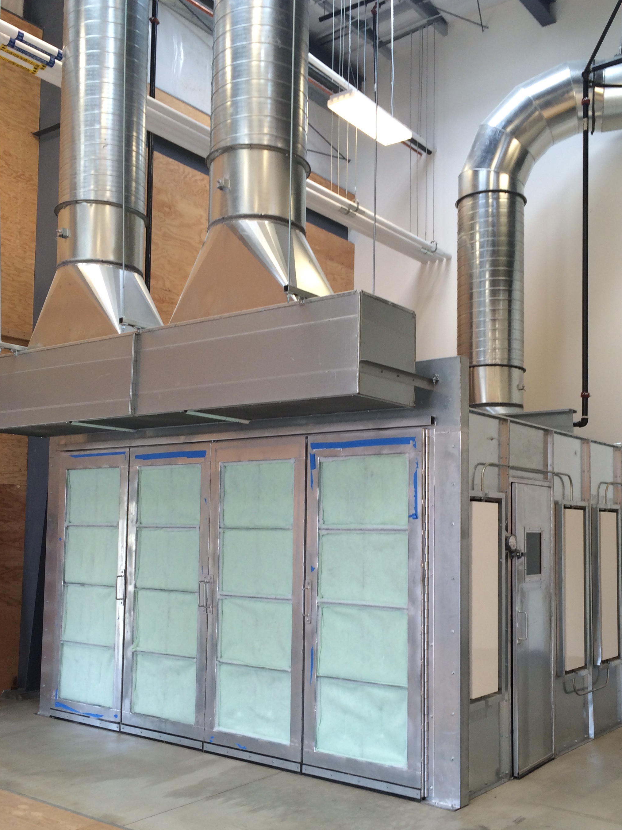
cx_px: 367
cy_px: 472
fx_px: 839
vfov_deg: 52.5
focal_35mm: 35
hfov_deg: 40.5
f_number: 2.2
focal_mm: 4.15
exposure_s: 1/60
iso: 40
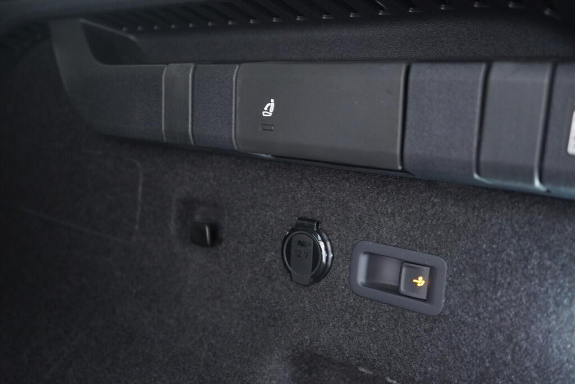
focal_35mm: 36
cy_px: 192
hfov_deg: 53.1
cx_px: 288
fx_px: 575
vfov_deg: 36.9
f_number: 2.8
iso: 1250
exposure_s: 1/40
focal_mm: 24
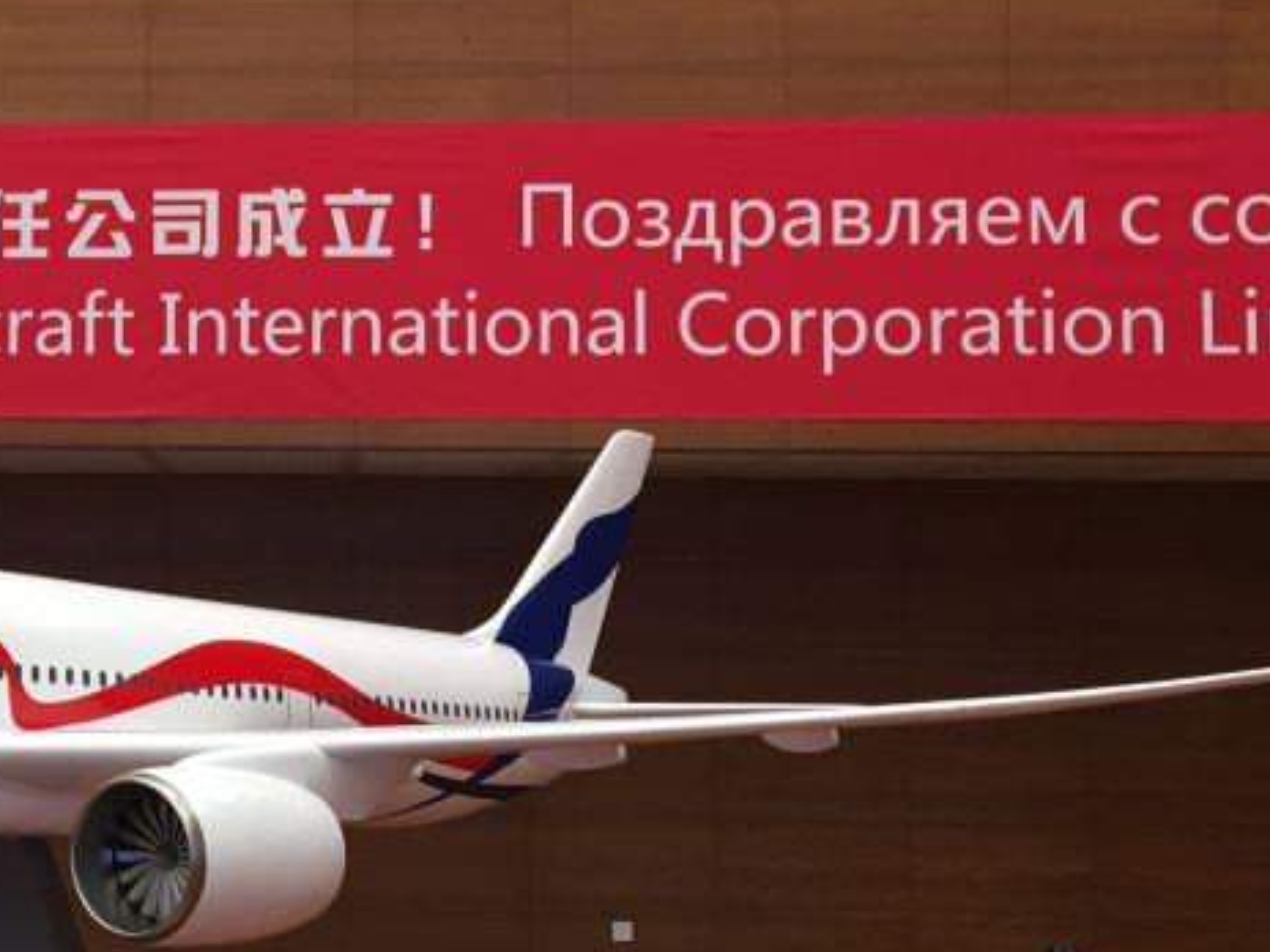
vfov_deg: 22.9
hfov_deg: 29.2
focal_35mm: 64
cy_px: 451
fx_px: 2348
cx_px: 156
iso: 50
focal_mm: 4.2
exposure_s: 1/17
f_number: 2.2
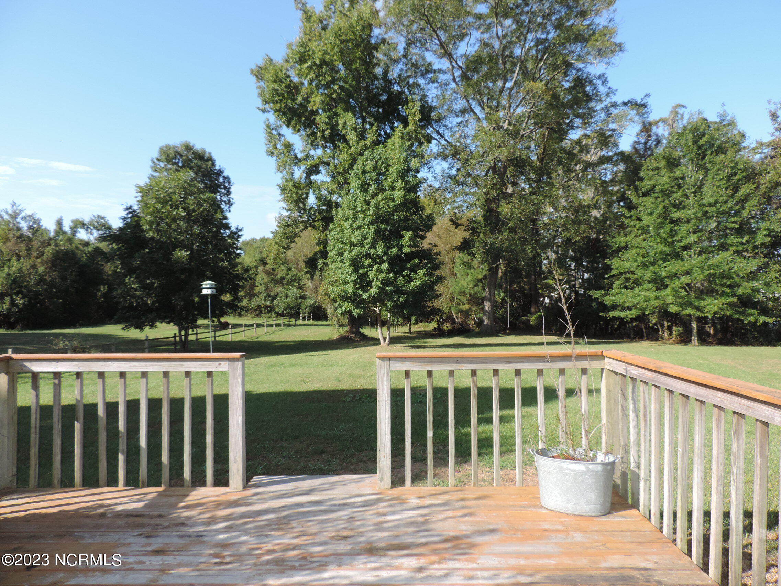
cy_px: 293
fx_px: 541
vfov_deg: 56.8
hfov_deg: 71.6
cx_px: 390
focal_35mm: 24
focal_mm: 4.3
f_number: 3
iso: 160
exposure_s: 1/1000
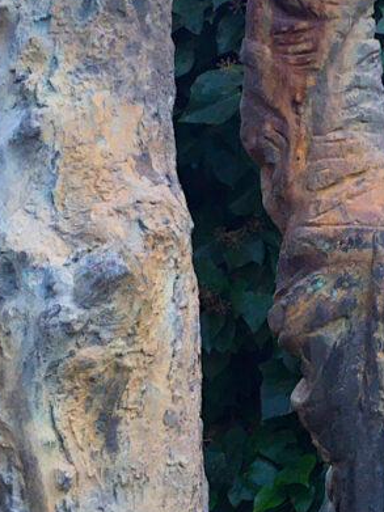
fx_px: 1125
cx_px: 400
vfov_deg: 25.5
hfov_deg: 18.8
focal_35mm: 76
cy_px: 148
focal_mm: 4.15
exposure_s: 1/33
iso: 25
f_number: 2.2
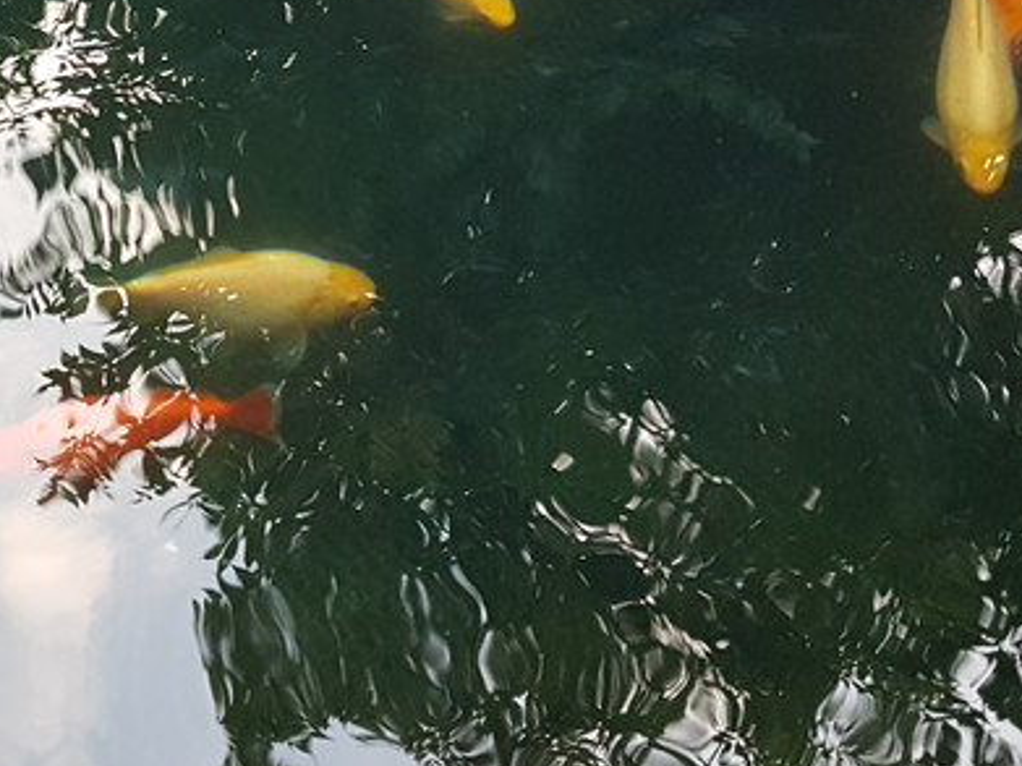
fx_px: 2096
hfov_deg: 25.4
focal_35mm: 71
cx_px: -114
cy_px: 128
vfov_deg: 20.4
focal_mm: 4.2
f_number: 1.7
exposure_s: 1/100
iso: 160
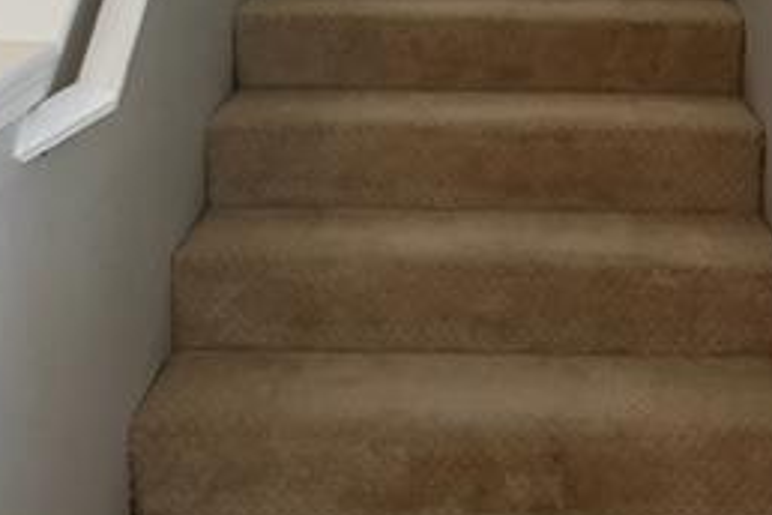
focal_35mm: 67
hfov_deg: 29.8
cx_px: 530
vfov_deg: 19.6
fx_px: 1437
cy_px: -18
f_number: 1.5
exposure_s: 1/60
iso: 250
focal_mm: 5.7
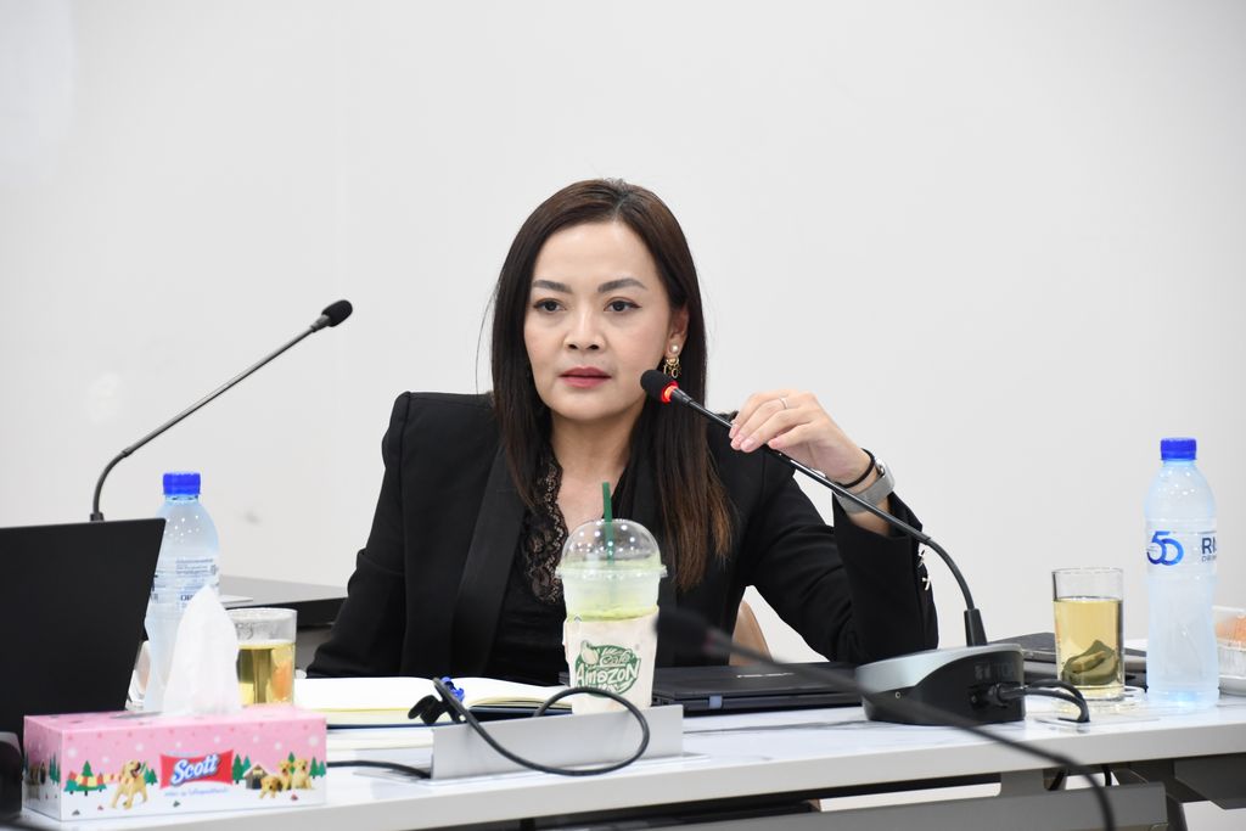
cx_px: 623
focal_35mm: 183
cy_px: 416
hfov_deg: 11.2
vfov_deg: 7.5
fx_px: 6334
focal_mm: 122
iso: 1600
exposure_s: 1/30
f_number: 5.6
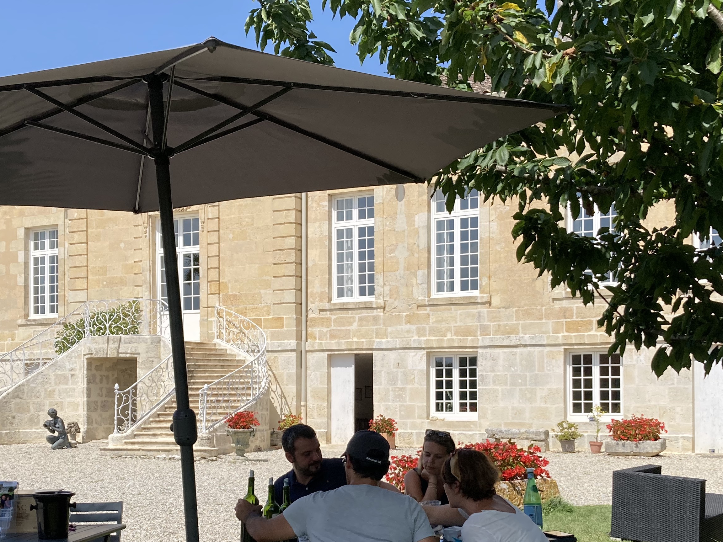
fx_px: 1023
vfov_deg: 29.3
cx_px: 379
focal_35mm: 49
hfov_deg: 38.9
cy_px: 394
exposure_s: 1/2825
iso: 20
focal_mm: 3.99
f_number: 1.8
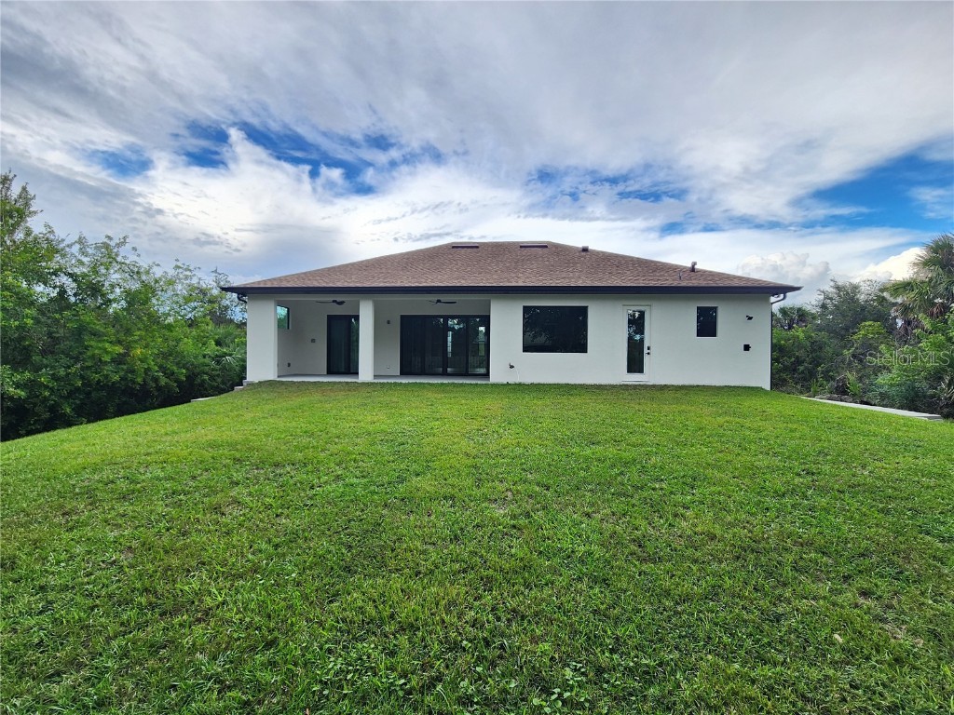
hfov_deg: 106.2
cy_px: 358
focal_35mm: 13
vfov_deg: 89.9
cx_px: 477
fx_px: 358
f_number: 2.2
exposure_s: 1/135
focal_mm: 2.2
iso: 50
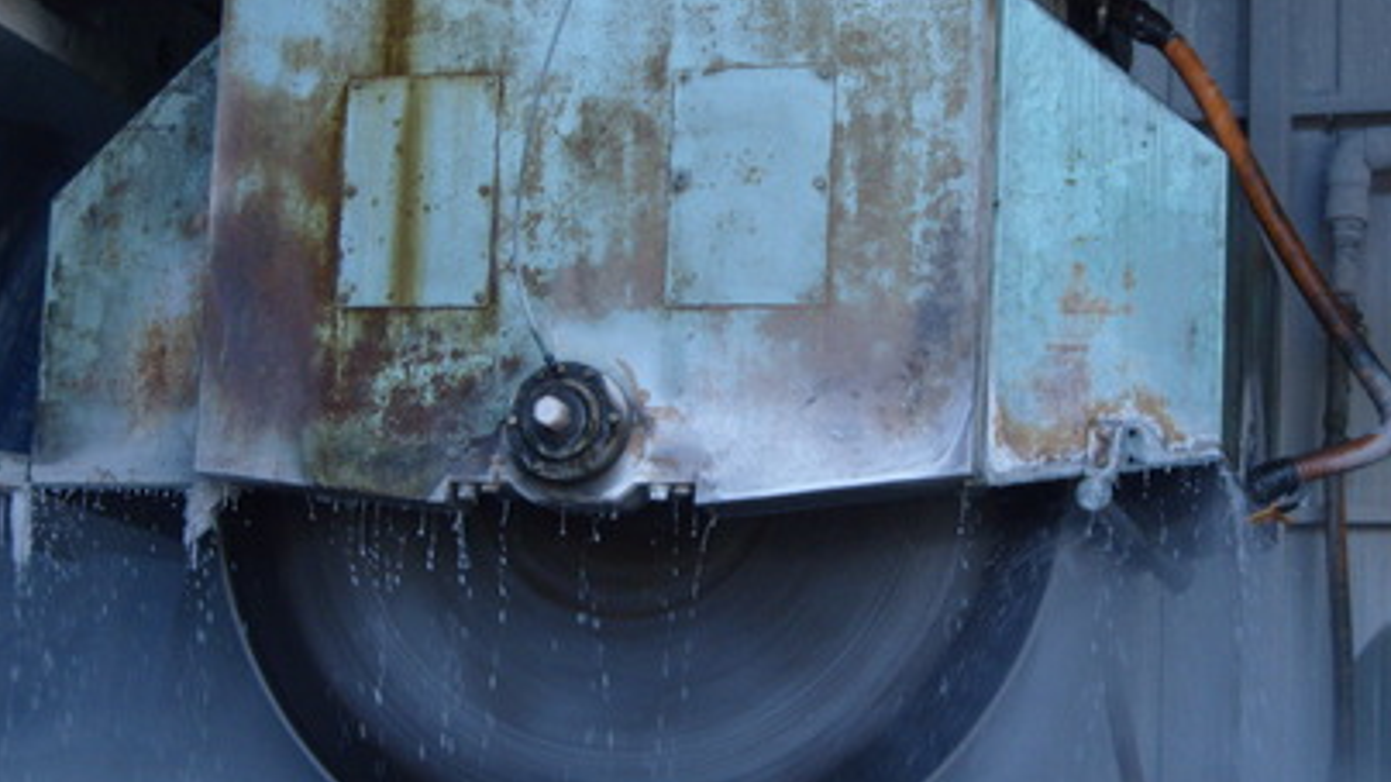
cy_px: 419
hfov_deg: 22.0
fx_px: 3577
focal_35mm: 97
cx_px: 658
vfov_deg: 12.5
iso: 200
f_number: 4.1
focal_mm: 15
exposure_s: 1/125
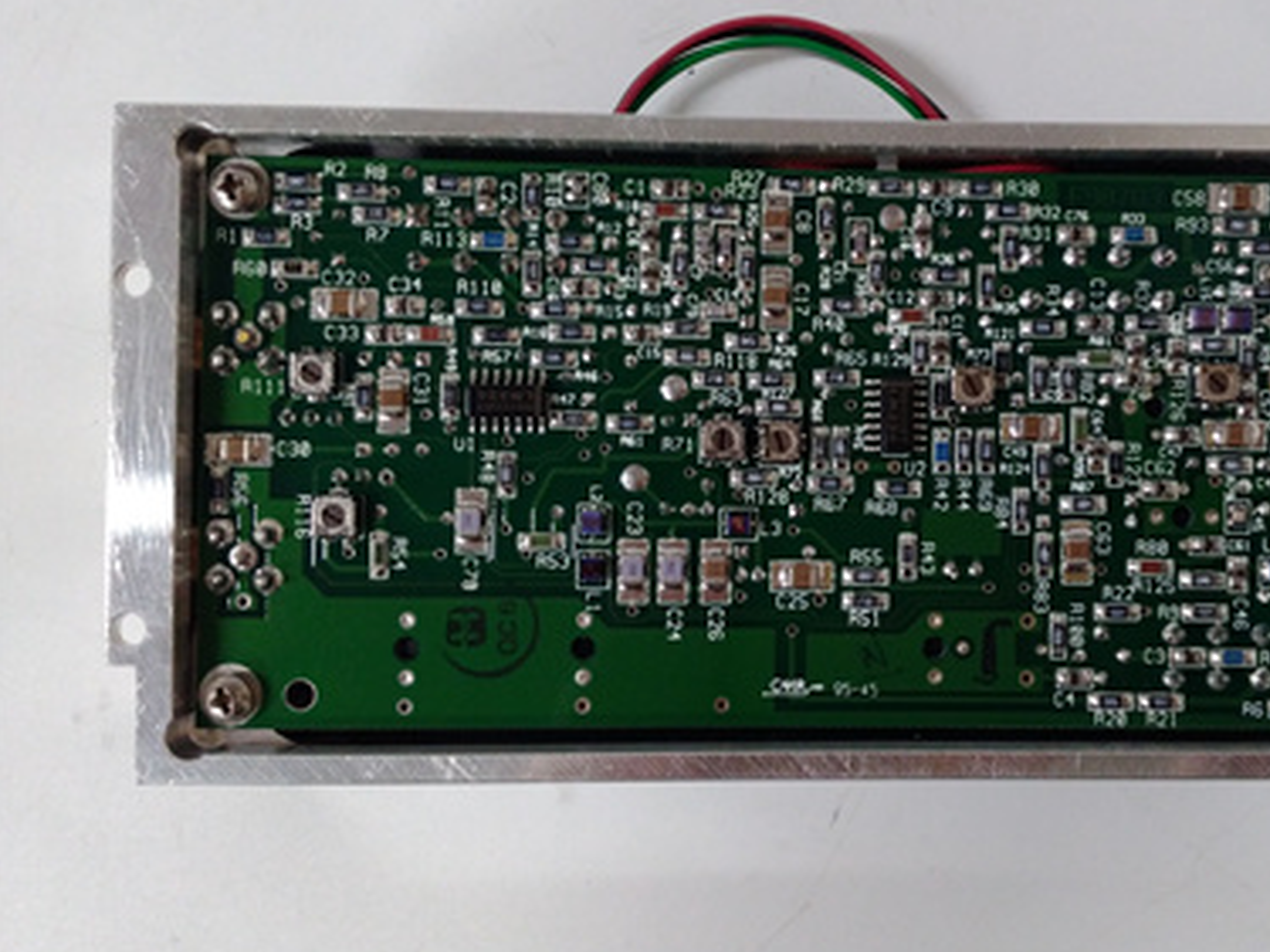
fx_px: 1320
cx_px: 833
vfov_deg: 39.6
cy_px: 412
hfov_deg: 50.6
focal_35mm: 36
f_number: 2
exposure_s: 1/33
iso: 445
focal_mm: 3.79
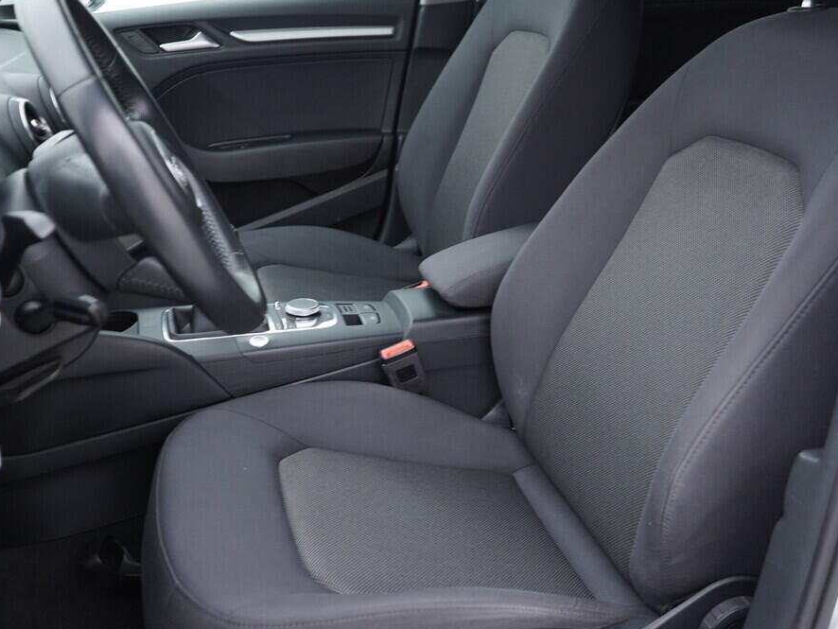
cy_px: 320
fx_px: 969
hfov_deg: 46.8
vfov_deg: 36.0
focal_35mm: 40
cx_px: 433
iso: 160
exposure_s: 1/40
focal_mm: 24
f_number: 2.8
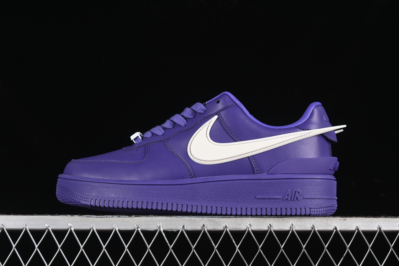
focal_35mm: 75
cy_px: 133
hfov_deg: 27.0
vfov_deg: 18.2
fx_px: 831
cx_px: 200
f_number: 7.1
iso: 160
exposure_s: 1/80
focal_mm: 50
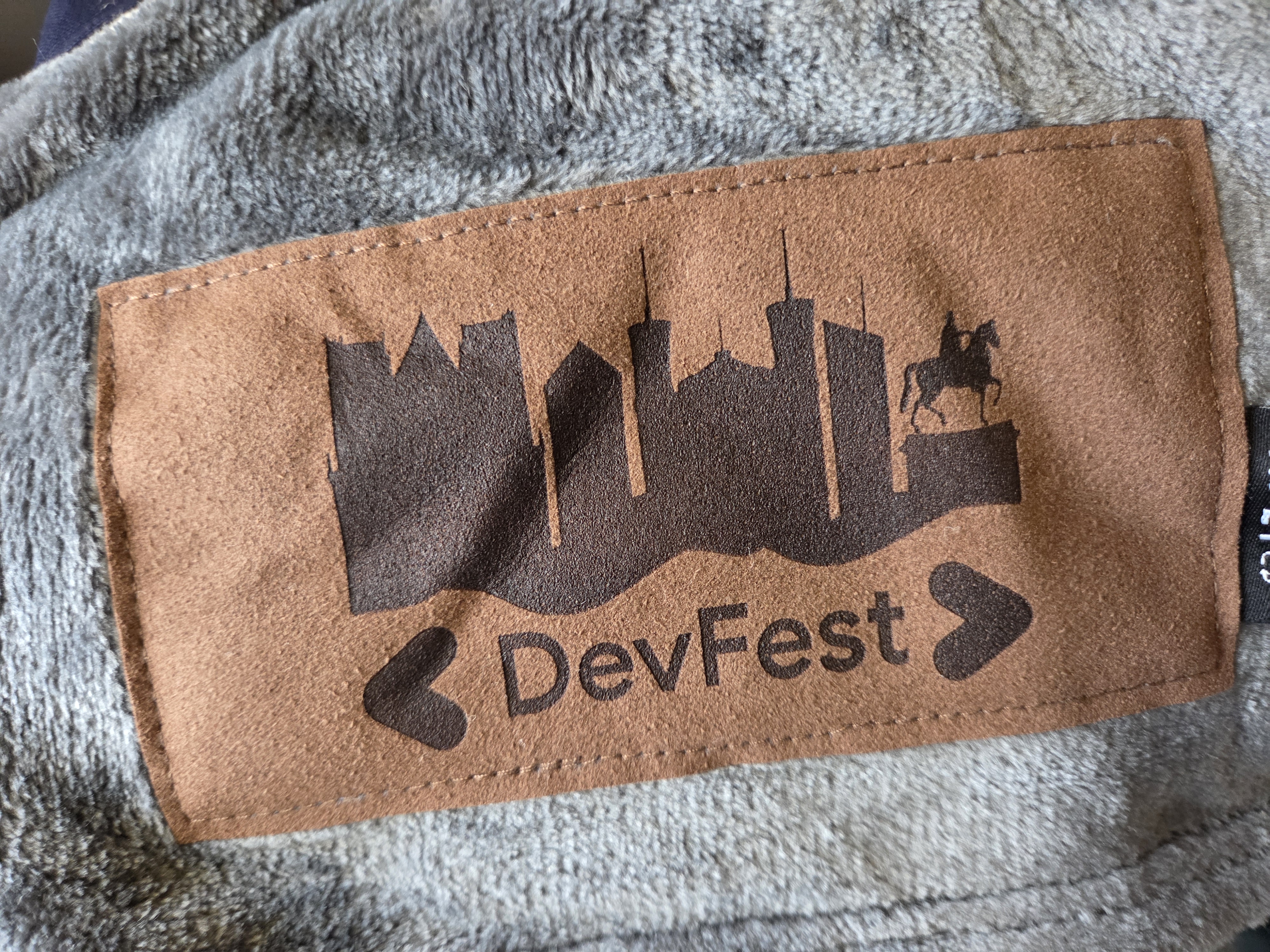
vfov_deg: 58.9
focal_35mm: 23
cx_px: 635
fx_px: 844
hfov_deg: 73.9
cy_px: 476
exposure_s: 1/100
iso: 1000
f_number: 1.8
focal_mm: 5.4
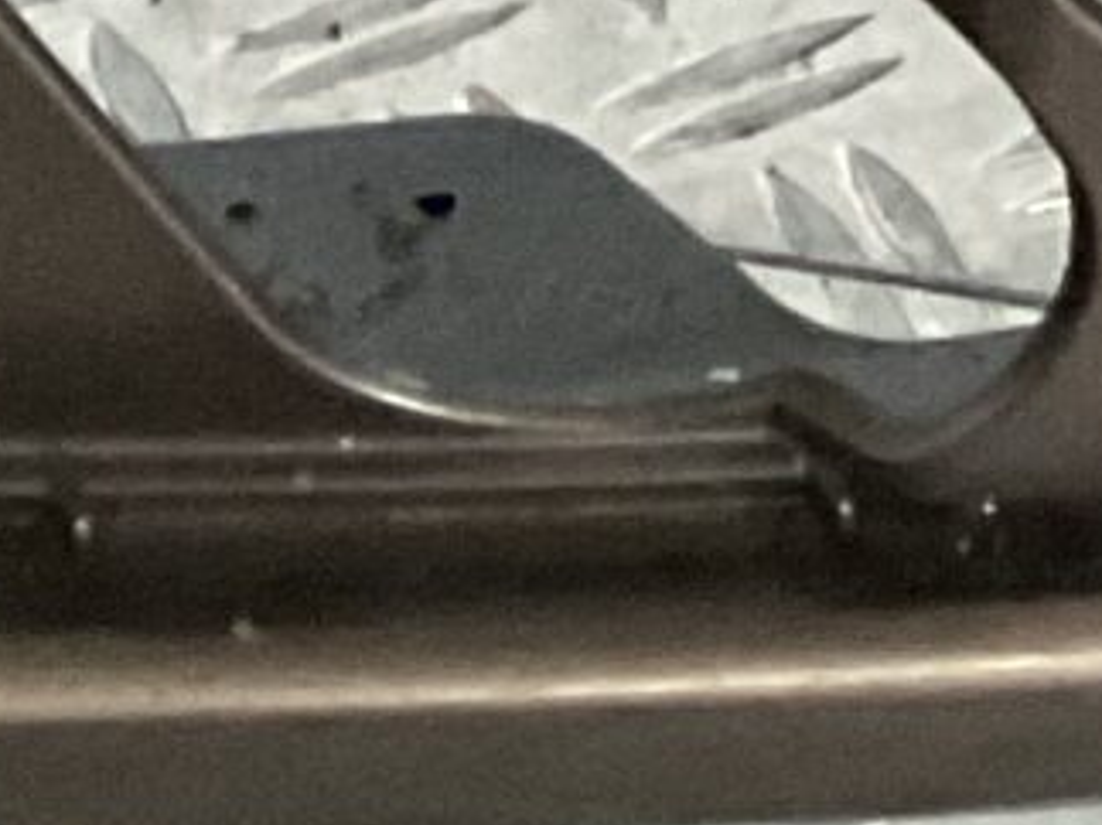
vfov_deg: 5.9
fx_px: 7319
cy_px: -1766
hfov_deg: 7.5
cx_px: 3337
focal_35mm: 230
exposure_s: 1/60
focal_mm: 3
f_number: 1.8
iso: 250
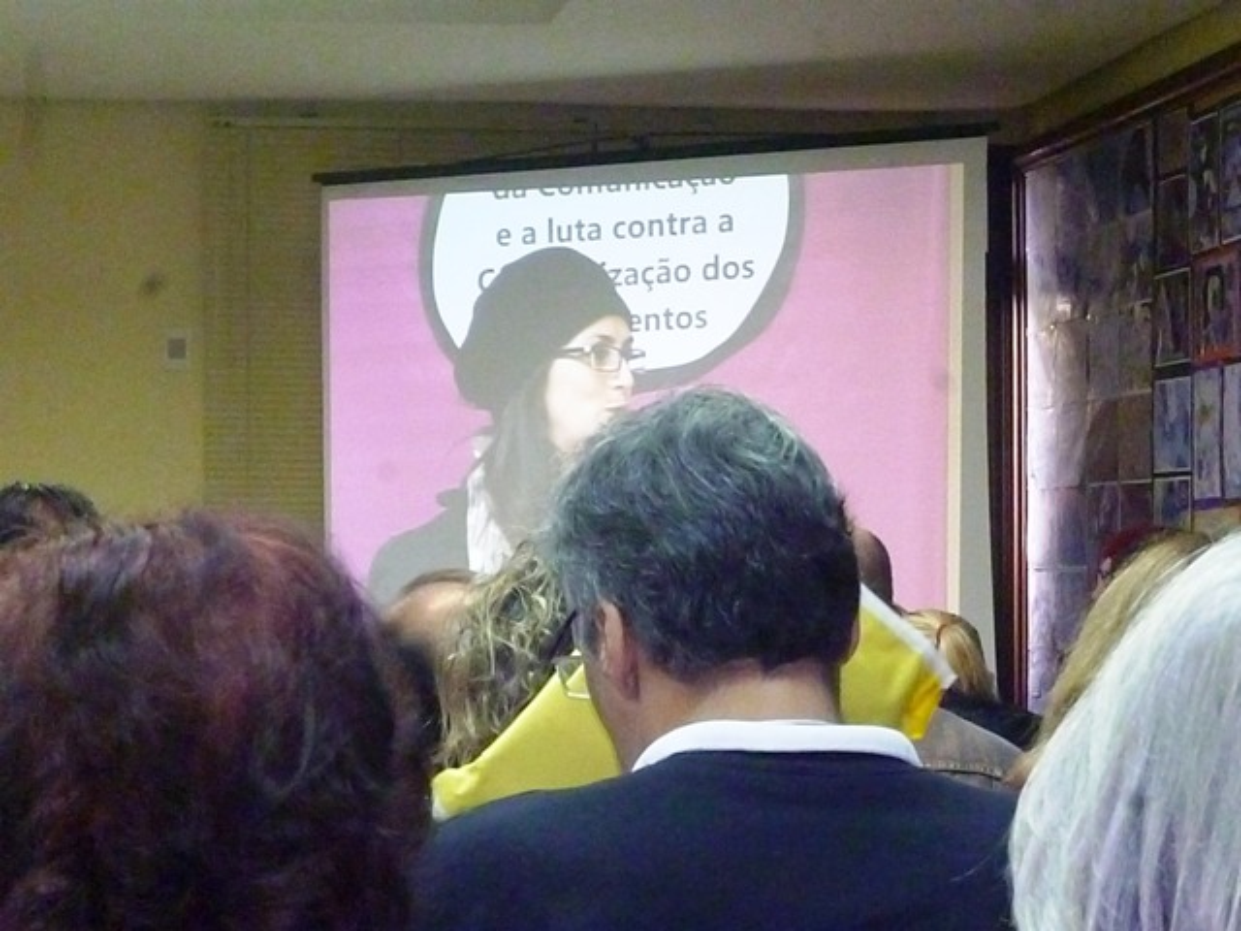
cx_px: 620
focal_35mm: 112
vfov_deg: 13.2
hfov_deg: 17.6
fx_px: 4015
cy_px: 466
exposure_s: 1/60
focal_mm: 20
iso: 3200
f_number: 6.5
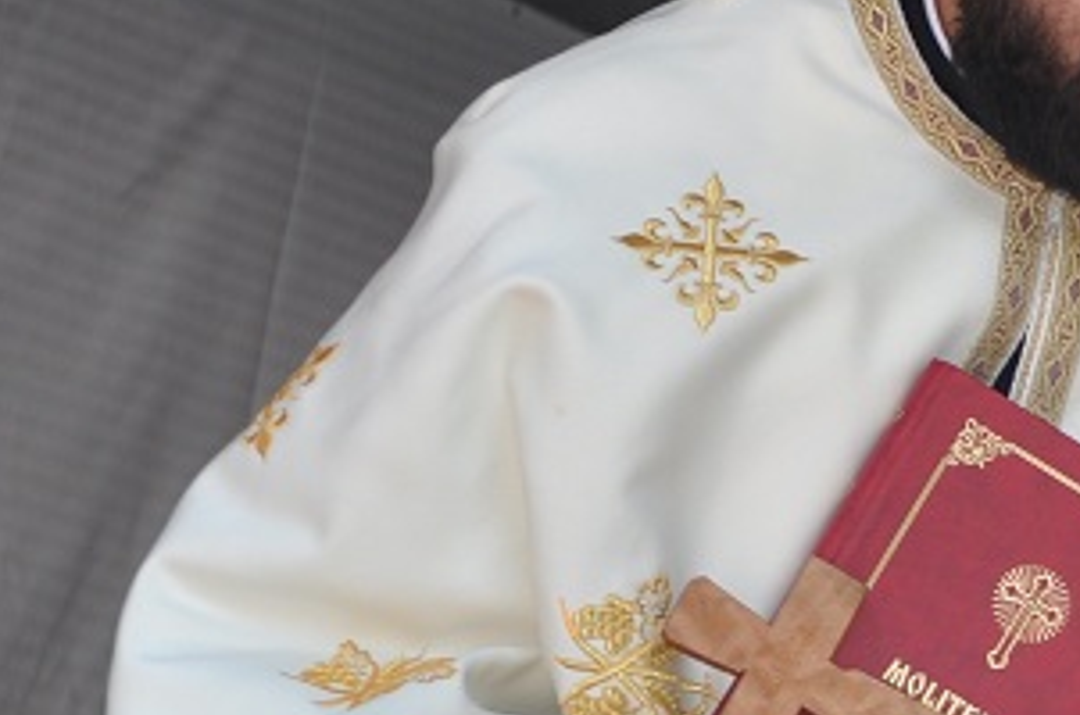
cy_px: 374
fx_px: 9819
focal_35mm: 328
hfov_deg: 6.2
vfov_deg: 4.2
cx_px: 2010
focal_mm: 55
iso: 200
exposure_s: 1/200
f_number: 4.5
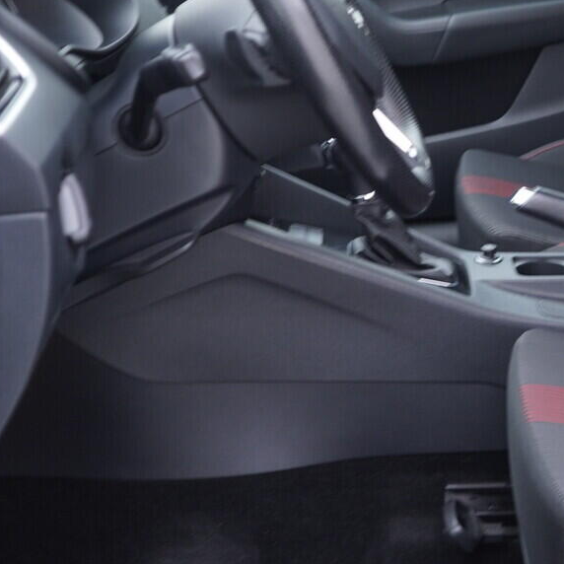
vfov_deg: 22.4
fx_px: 1419
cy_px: 194
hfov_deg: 21.3
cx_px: 622
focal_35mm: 77
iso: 320
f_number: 2.8
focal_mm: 24
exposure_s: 1/40
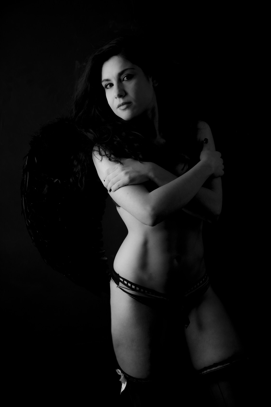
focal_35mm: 65
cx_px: 136
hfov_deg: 20.9
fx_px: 734
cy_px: 204
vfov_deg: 31.0
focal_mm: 65
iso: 100
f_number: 7.1
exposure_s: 1/100
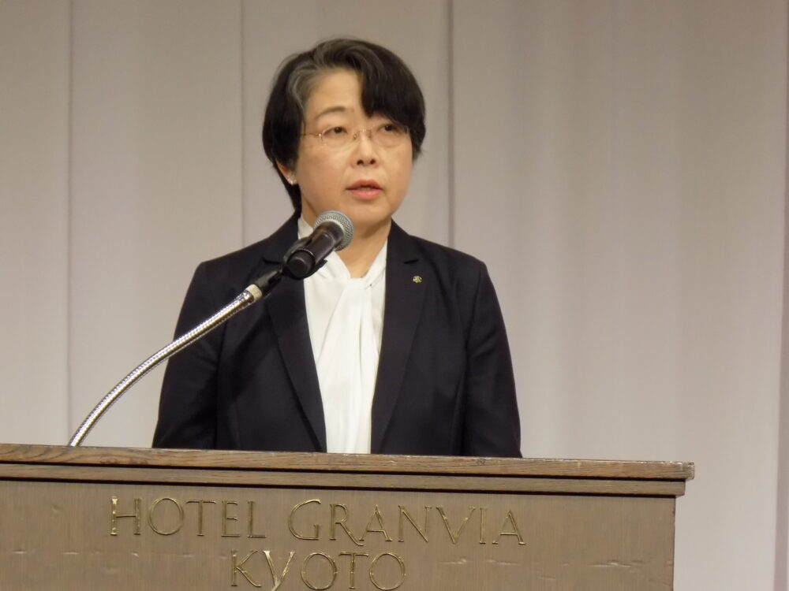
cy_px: 296
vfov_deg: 4.2
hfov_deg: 5.5
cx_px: 394
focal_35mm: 358
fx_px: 8160
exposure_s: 1/50
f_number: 5.9
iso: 400
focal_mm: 63.7
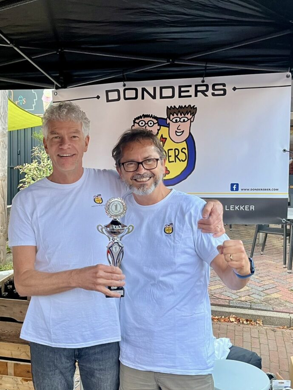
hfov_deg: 48.2
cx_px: 136
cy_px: 197
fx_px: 327
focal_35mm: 29
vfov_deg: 61.6
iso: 125
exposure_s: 1/97
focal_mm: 5.1
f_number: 1.6
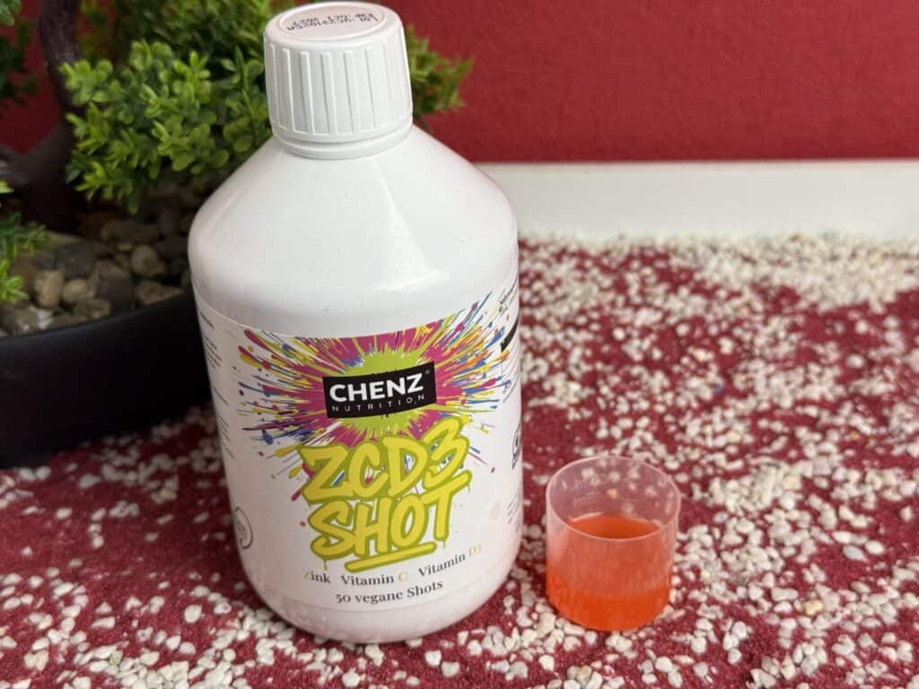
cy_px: 344
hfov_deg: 39.7
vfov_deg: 30.3
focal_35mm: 48
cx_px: 460
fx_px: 1274
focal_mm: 6.76
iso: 64
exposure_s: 1/100
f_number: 1.78
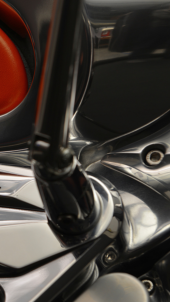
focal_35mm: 111
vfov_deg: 19.3
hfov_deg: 10.7
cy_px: 151
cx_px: -55
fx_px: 890
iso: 100
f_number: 8
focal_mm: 70
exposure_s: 4
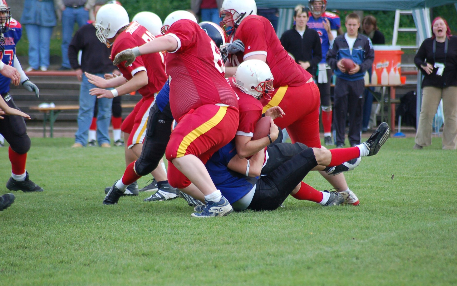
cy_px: 147
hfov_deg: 6.2
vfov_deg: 3.9
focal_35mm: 337
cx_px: 229
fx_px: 4197
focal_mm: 220
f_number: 5.3
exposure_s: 1/500
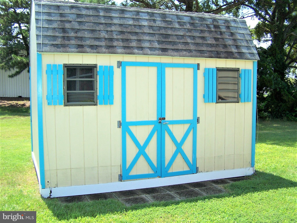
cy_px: 112
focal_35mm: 38
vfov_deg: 37.7
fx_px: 326
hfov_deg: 49.0
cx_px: 148
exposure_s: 1/750
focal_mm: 6.3
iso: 80
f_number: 2.8
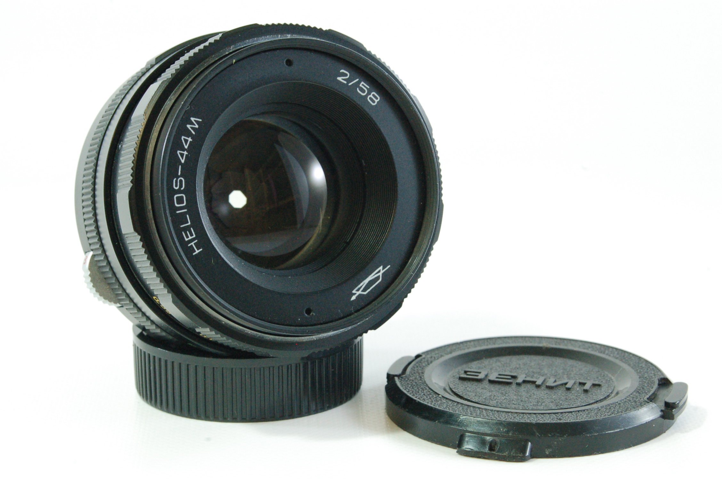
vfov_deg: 13.0
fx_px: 2102
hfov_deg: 19.5
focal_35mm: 105
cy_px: 240
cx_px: 361
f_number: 14
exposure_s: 1/6
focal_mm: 70
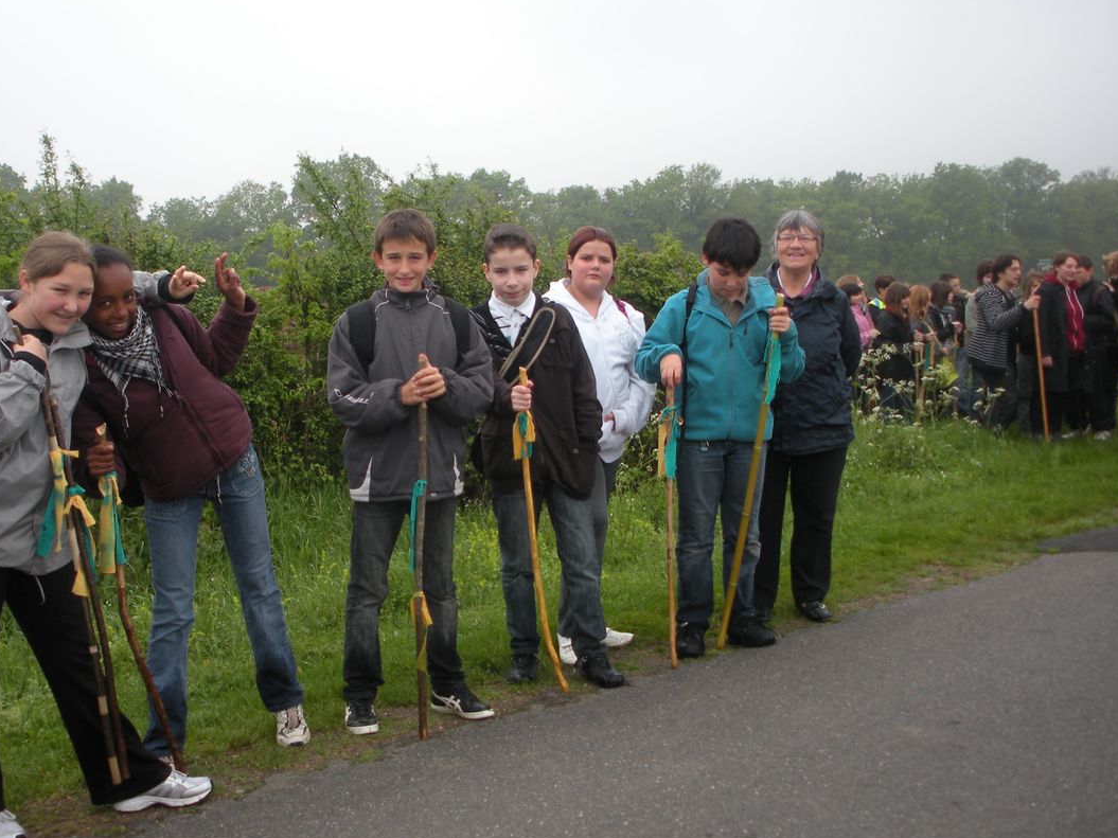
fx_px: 1389
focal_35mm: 43
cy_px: 385
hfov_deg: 43.6
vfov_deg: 33.6
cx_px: 443
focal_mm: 6.3
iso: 64
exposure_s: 1/140
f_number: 3.5
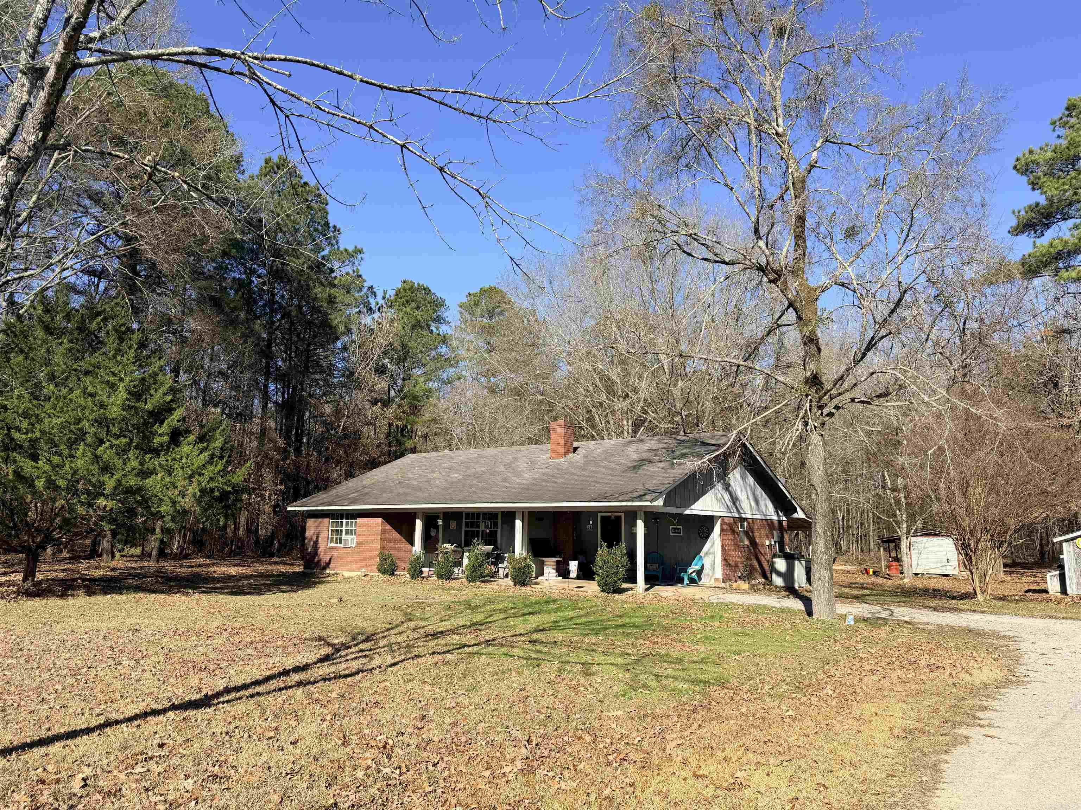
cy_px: 405
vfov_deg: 56.8
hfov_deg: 71.6
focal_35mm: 24
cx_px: 540
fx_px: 749
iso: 80
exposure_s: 1/2907
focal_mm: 6.76
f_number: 1.78
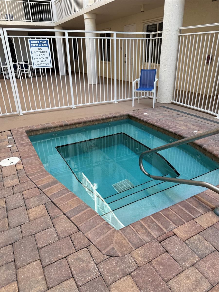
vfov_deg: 71.6
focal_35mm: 24
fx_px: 202
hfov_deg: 56.8
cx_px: 110
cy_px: 146
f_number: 1.78
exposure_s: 1/467
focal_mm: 6.76
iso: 80
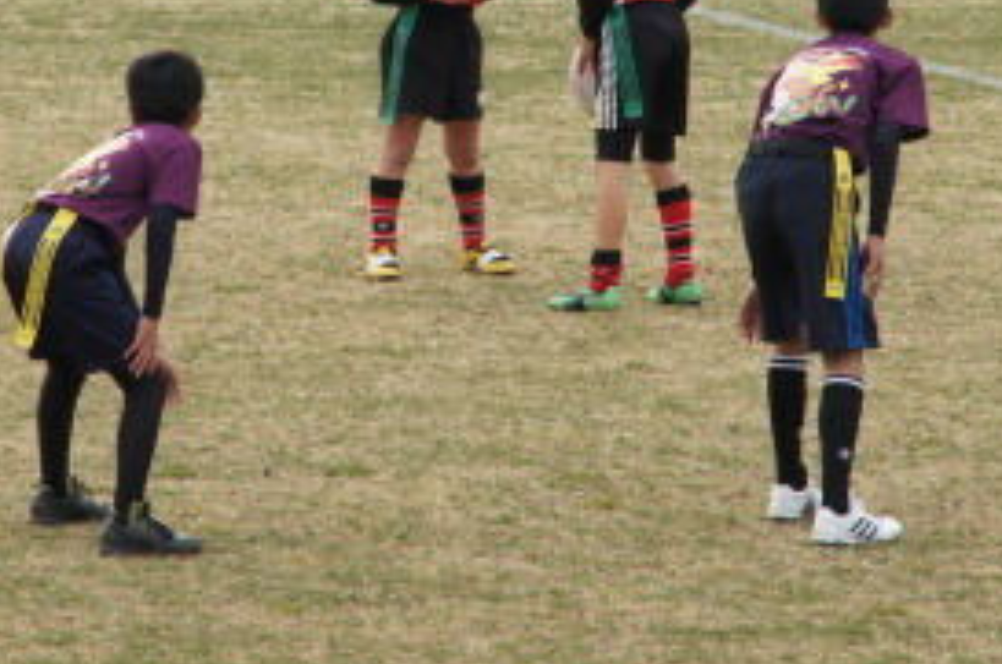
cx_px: 356
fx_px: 15254
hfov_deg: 3.8
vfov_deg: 2.5
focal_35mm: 549
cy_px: 117
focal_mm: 200
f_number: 16
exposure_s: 1/160
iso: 400
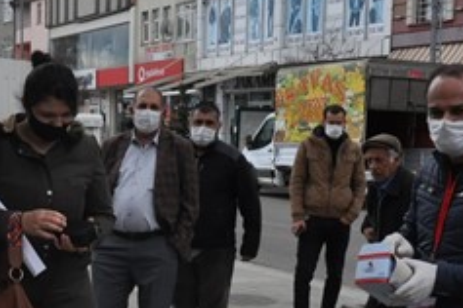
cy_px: 329
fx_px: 952
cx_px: 94
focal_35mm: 74
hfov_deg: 26.8
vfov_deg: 17.8
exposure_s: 1/500
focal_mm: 18
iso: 1000
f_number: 11
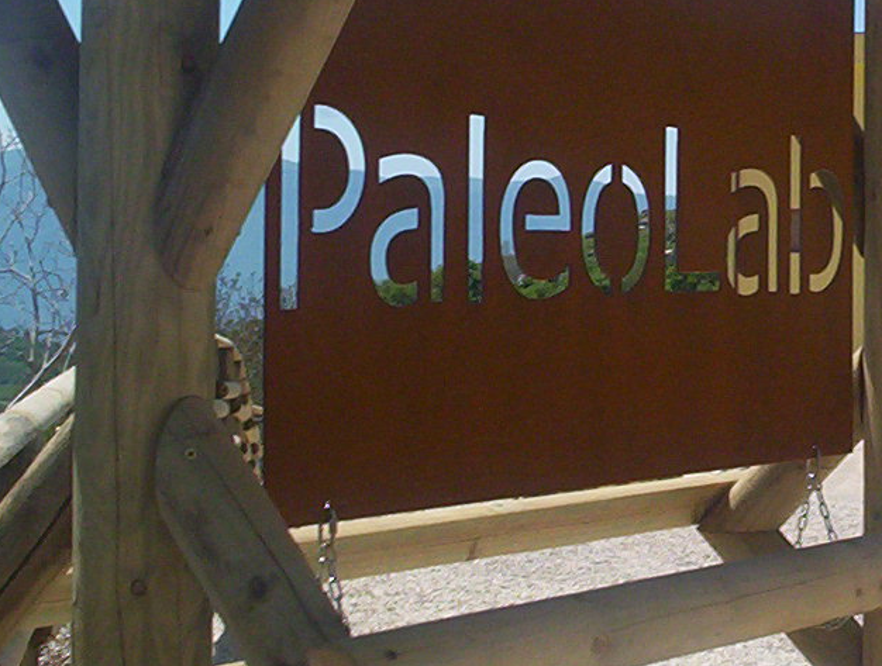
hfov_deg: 19.0
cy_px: 184
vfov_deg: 15.0
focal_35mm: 99
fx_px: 2529
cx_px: 961
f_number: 4.5
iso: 100
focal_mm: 4.99
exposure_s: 1/1096
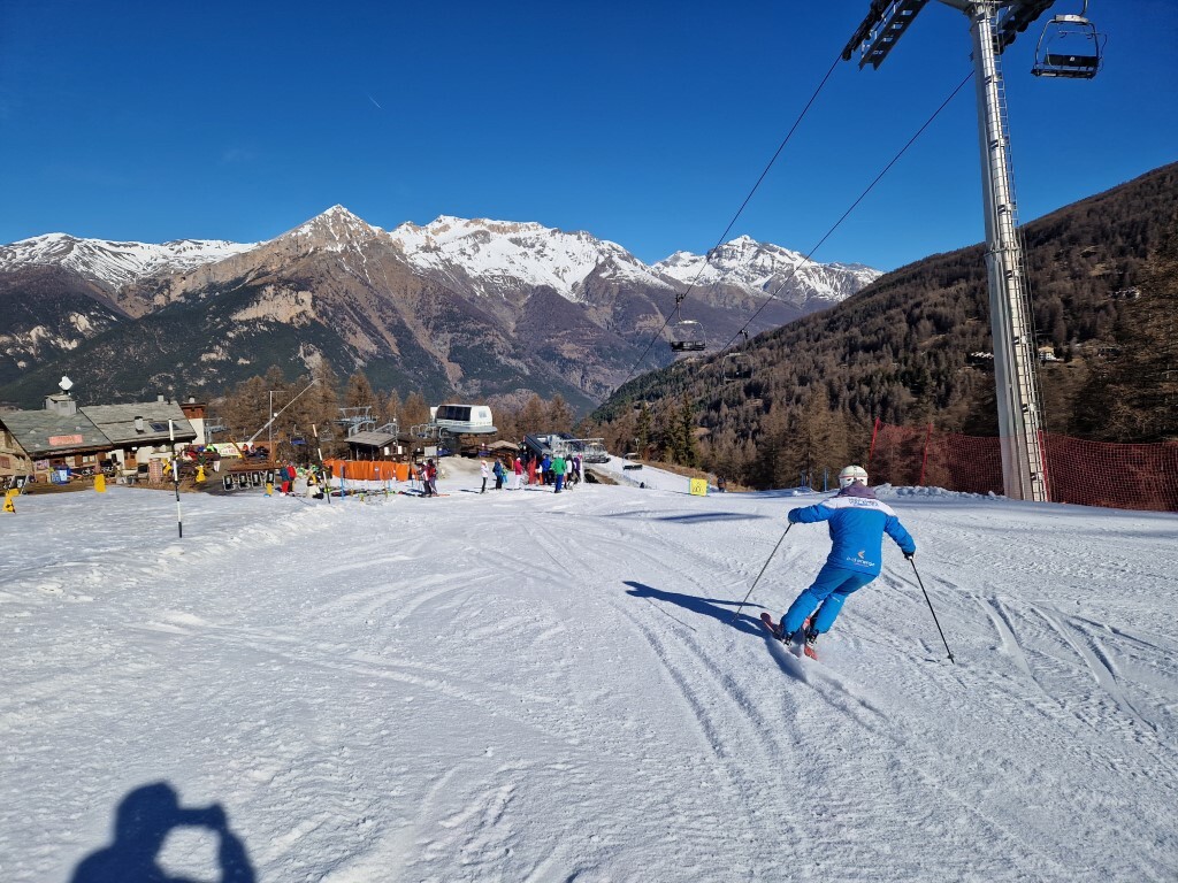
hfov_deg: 73.9
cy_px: 442
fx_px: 783
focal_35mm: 23
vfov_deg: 58.9
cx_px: 589
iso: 50
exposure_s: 1/4416
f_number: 1.8
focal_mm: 5.4
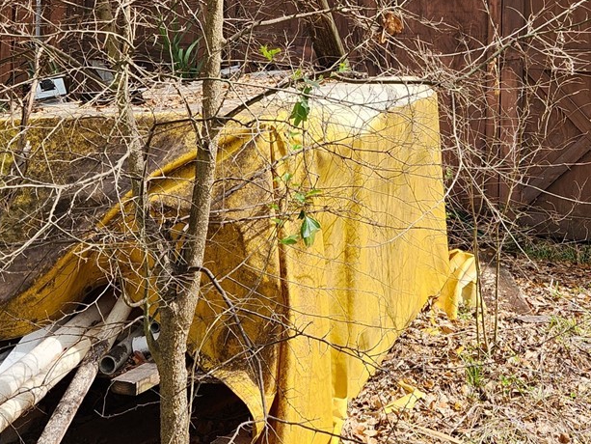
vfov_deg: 23.1
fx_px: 1025
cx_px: 347
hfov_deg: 32.1
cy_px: -35
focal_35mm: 60
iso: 20
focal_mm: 5.4
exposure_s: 1/514
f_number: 1.8
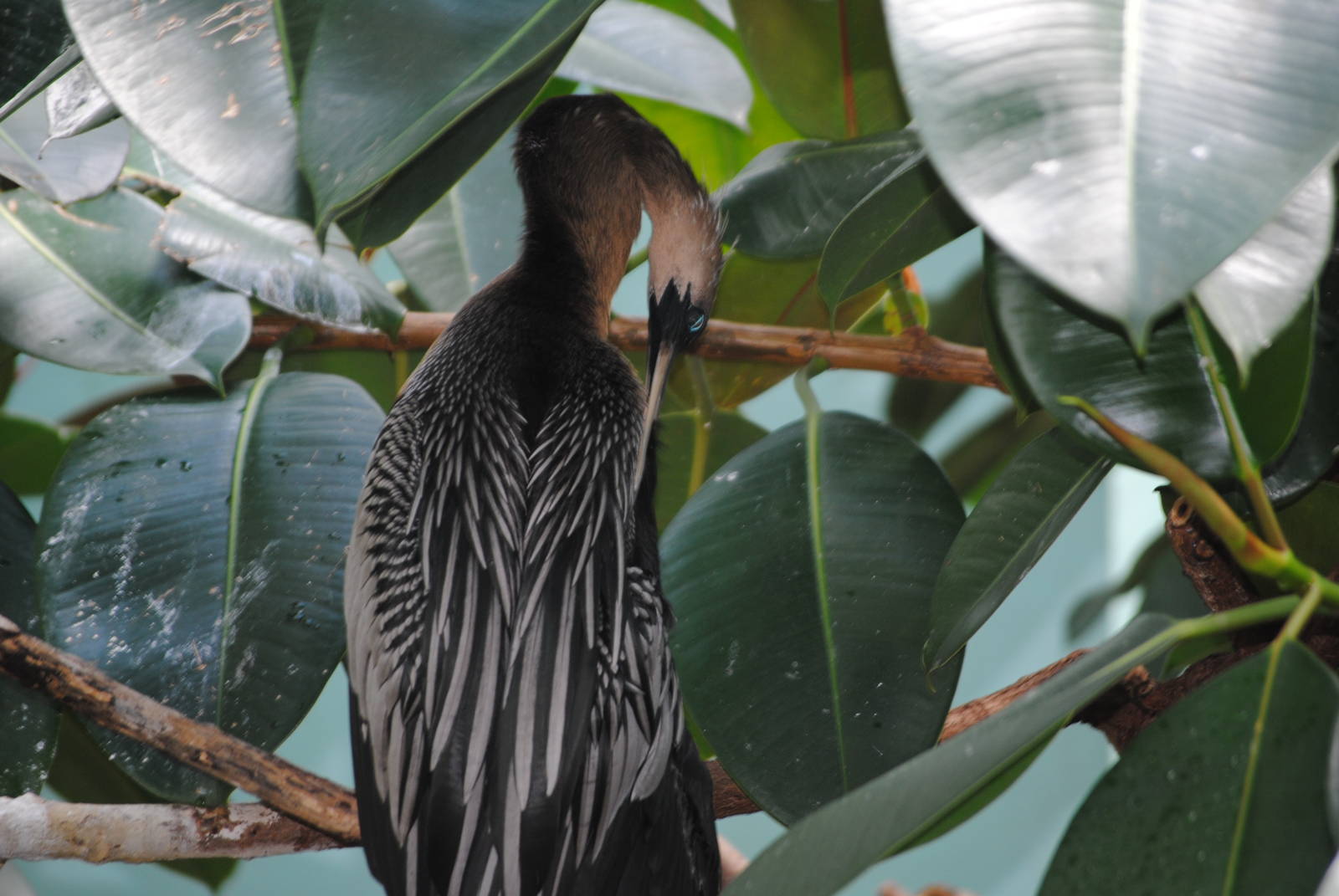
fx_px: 8937
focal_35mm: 240
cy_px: 448
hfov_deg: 8.6
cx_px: 670
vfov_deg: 5.7
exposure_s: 1/60
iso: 200
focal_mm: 160
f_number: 5.3
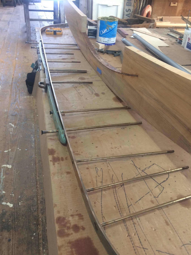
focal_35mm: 29
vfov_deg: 61.7
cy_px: 128
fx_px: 213
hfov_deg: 48.2
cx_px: 96
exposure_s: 1/30
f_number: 2.2
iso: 64
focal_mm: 4.15
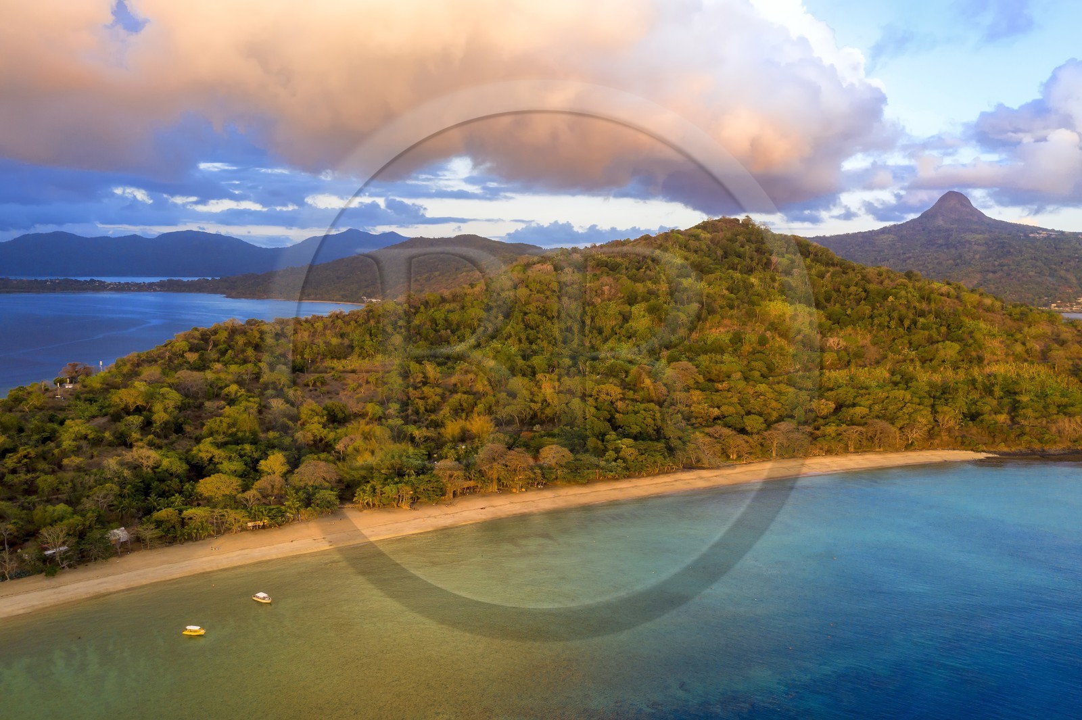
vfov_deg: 46.4
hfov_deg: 65.5
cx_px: 541
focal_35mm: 28
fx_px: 841
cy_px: 360
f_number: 6.3
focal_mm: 10.3
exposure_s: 1/50
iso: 100
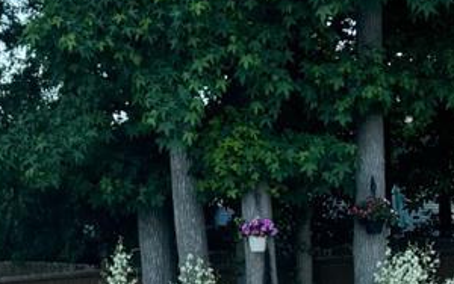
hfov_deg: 16.4
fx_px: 1573
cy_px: 505
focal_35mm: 127
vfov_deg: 9.8
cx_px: 152
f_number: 1.78
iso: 80
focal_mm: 6.76
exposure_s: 1/499
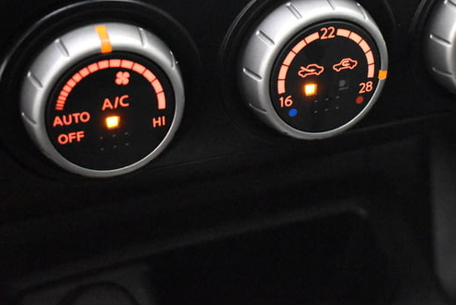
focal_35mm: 79
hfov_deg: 25.6
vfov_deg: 17.3
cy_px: 85
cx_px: 291
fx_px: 1001
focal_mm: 29
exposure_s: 1/60
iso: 10000
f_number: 4.2
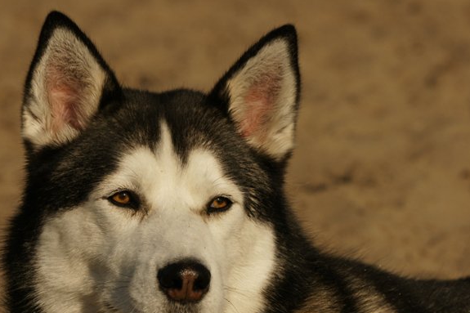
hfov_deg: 4.1
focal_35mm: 501
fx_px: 6539
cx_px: 214
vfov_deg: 2.7
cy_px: 188
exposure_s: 1/1000
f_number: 9
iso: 200
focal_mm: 250
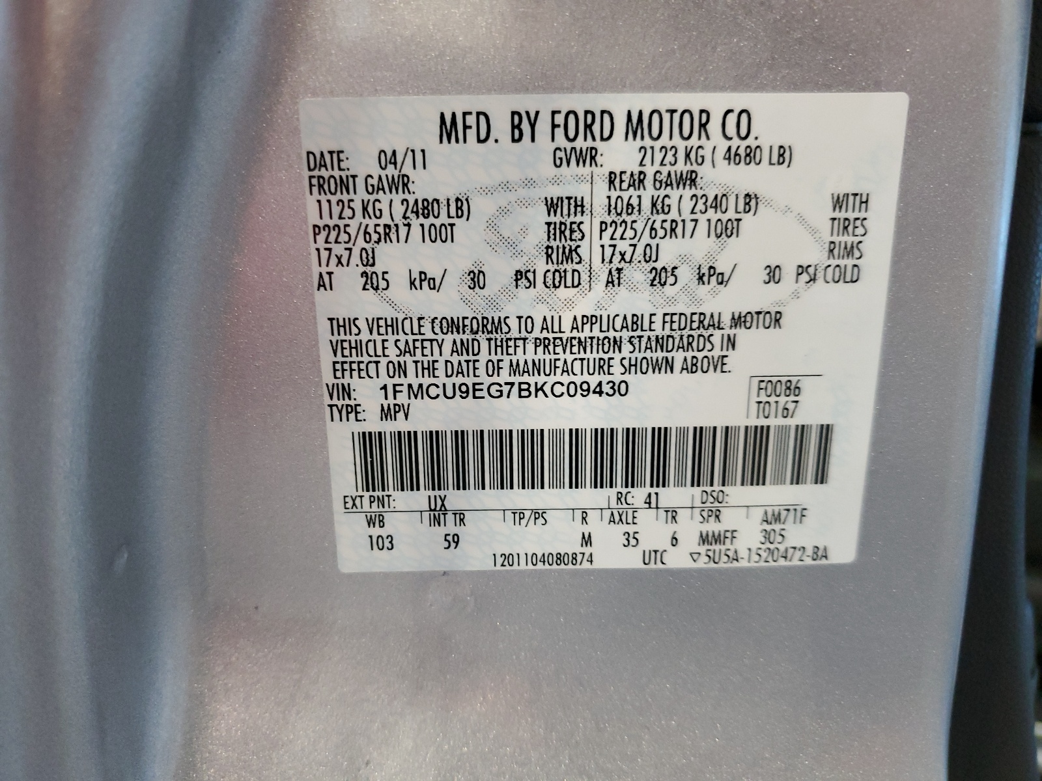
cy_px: 390
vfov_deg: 53.1
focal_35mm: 26
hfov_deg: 67.3
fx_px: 783
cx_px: 521
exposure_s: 1/60.2
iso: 241
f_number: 1.5
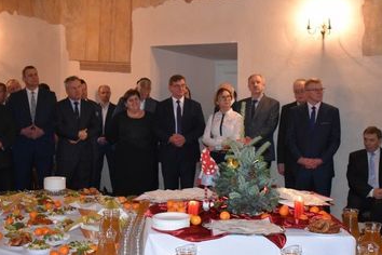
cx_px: 187
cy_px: 123
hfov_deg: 35.1
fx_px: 605
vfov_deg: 23.8
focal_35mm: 57
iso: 2800
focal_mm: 32
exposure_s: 1/60
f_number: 4.5
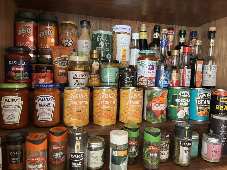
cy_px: 85
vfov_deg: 53.1
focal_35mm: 26
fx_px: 170
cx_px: 114
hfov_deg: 67.3
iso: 500
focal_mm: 5.1
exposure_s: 1/40
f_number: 1.6
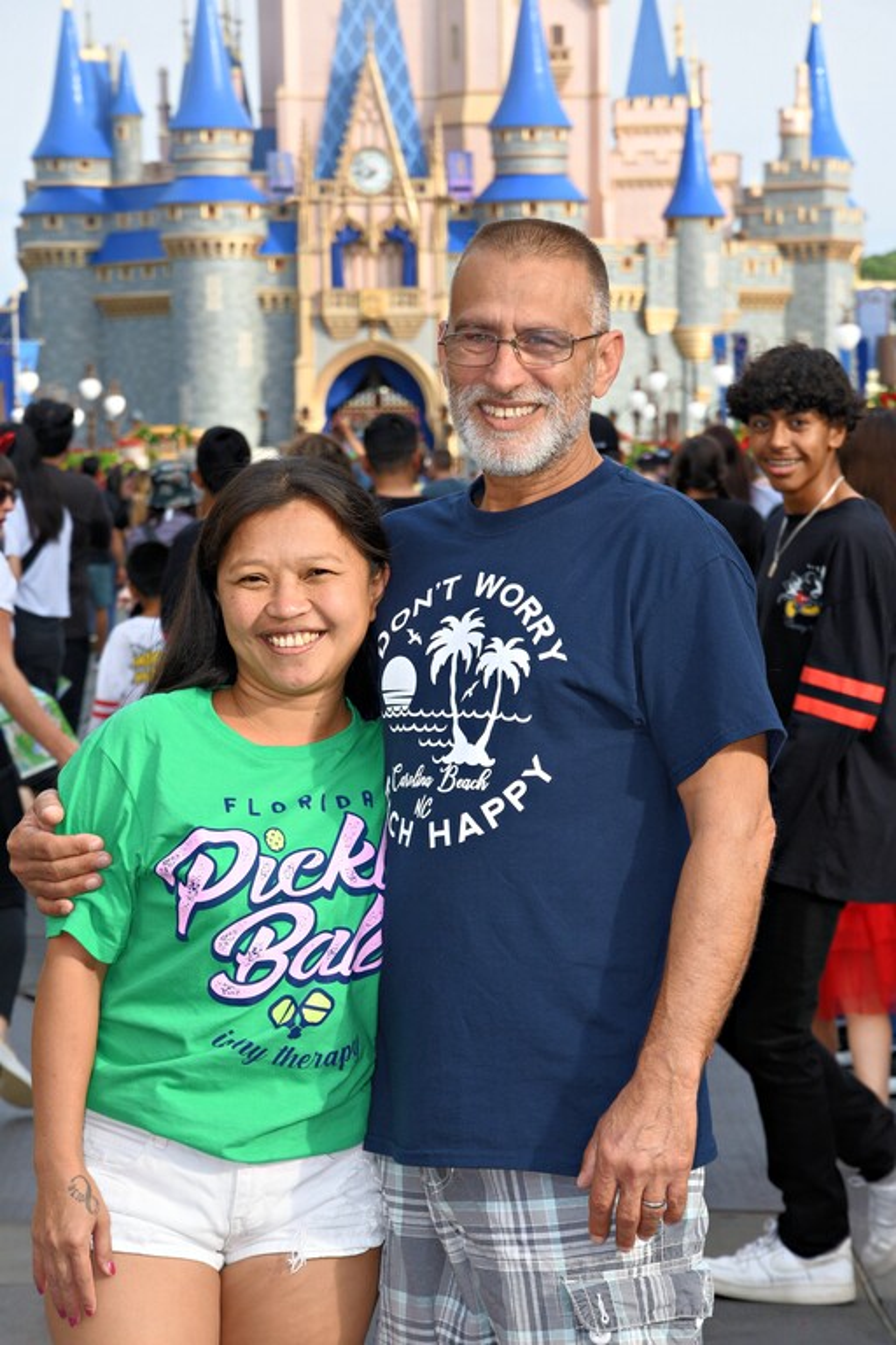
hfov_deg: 8.7
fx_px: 5861
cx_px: 448
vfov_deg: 13.1
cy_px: 672
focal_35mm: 157
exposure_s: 1/250
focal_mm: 105
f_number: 9
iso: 400
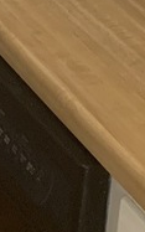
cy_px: -252
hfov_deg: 7.8
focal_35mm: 159
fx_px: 1005
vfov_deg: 11.6
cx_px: -164
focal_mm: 4.25
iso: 250
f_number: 1.8
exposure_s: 1/60
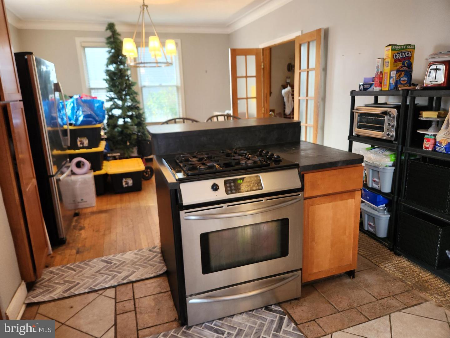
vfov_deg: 58.9
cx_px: 225
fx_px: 299
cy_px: 169
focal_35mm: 23
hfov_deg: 73.9
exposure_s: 1/60
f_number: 1.8
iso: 250
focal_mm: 5.4
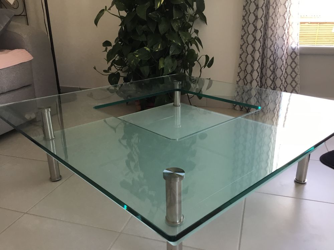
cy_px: 125
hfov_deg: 58.4
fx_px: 299
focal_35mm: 31
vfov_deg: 45.4
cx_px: 167
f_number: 2.4
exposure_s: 1/33
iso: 32
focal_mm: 3.3
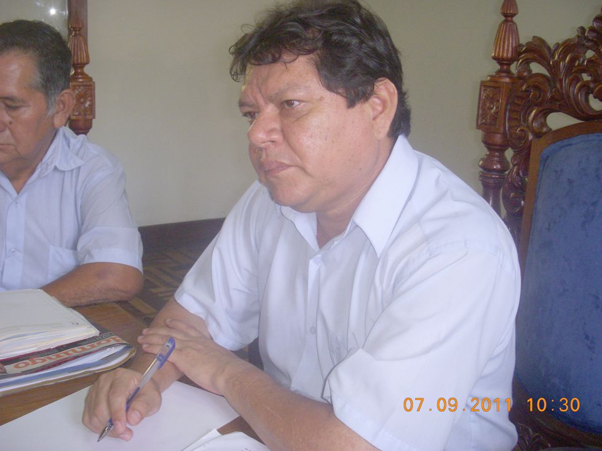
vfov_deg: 30.3
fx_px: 835
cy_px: 222
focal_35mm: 48
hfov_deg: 39.7
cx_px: 298
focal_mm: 7.9
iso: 200
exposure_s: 1/25
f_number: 3.4
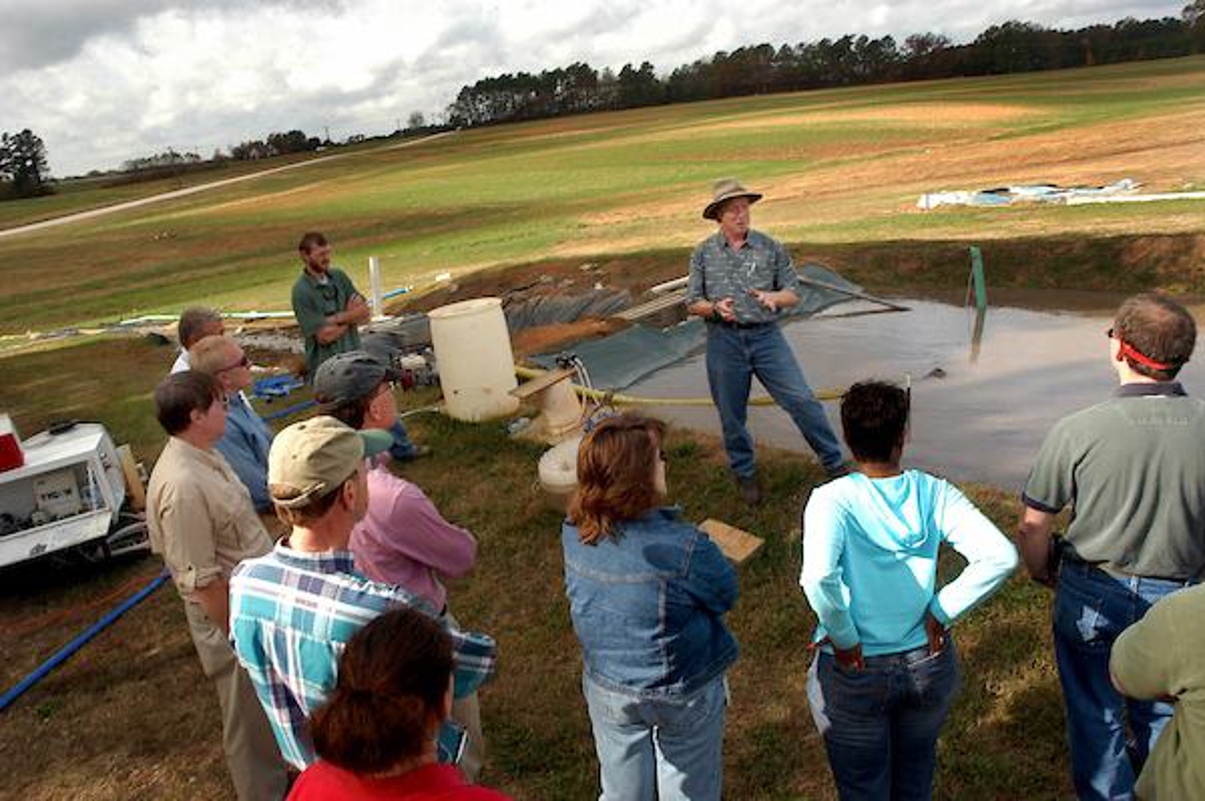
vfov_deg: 47.9
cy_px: 400
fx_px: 903
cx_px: 602
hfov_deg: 67.4
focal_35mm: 27
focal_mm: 18
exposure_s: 1/60
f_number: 14
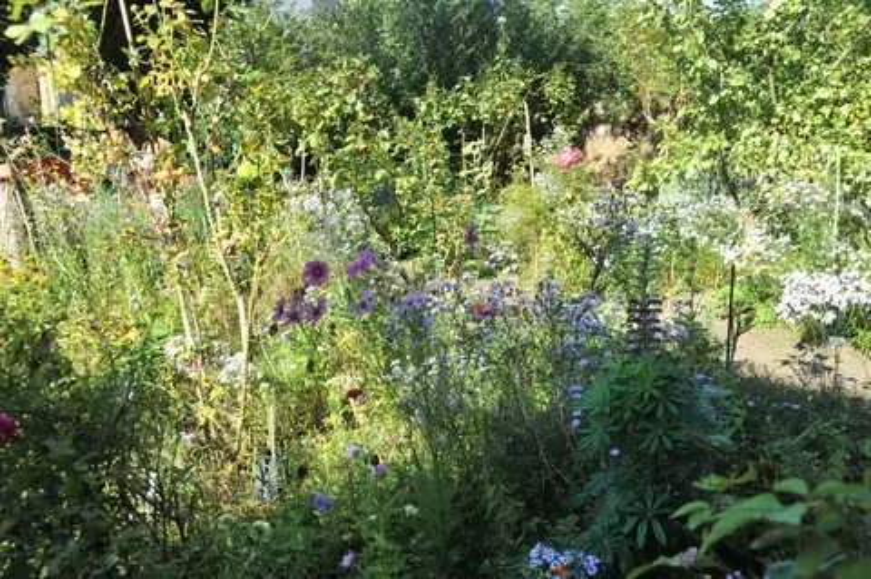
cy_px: 290
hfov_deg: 55.8
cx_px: 436
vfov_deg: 38.8
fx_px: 822
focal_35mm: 34
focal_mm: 34
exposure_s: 1/320
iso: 400
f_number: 9
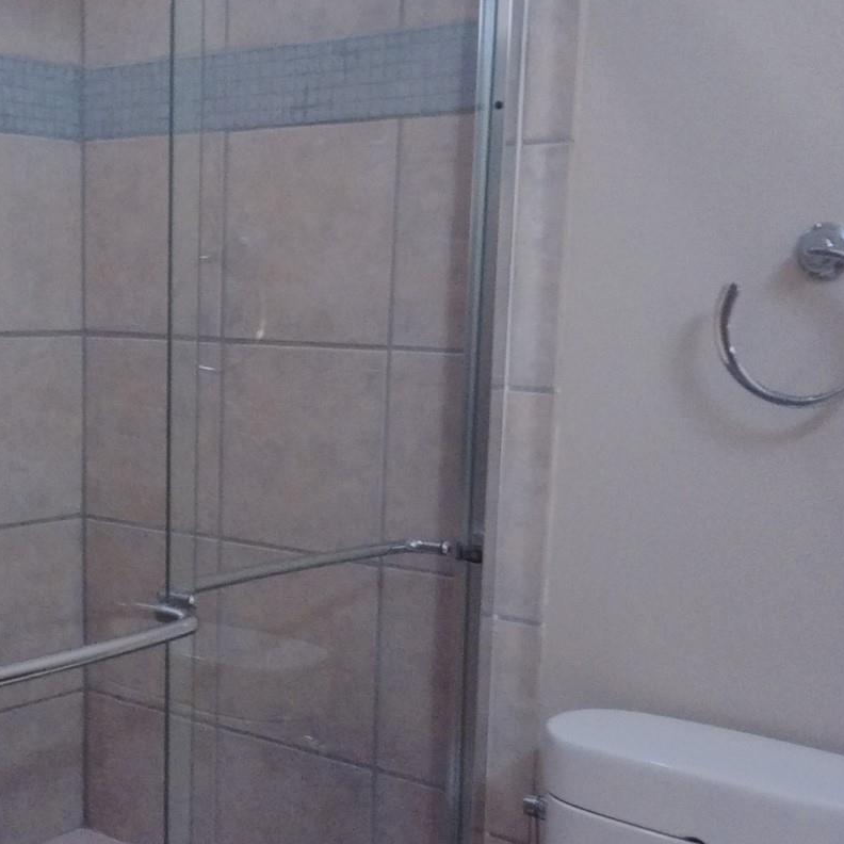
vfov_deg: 33.7
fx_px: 1379
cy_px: 563
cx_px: 182
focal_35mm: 50
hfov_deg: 33.2
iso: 223
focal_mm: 3.69
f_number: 2.65
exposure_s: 1/30
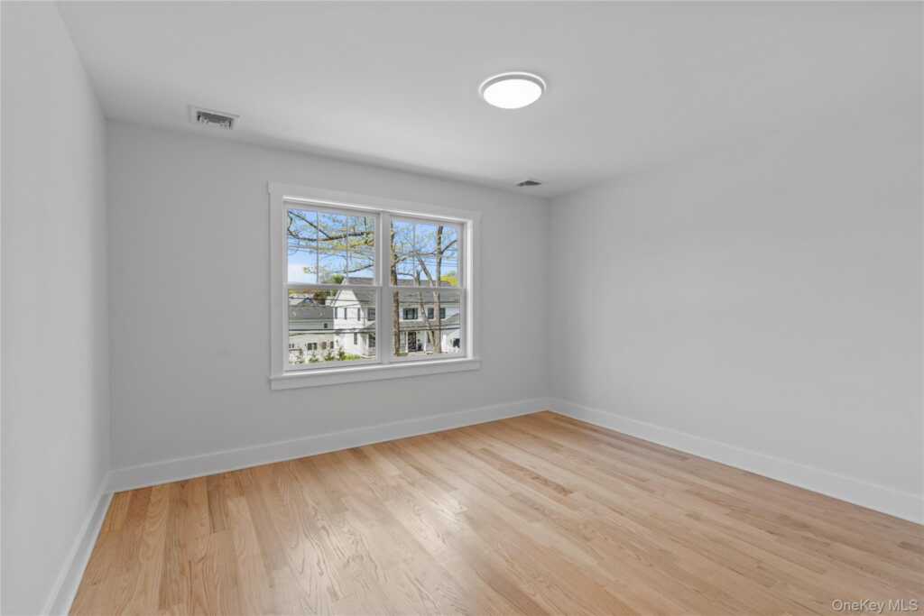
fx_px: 411
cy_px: 308
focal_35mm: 16
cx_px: 462
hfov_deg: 96.7
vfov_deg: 73.8
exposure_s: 1/8
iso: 400
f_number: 8
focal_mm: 16
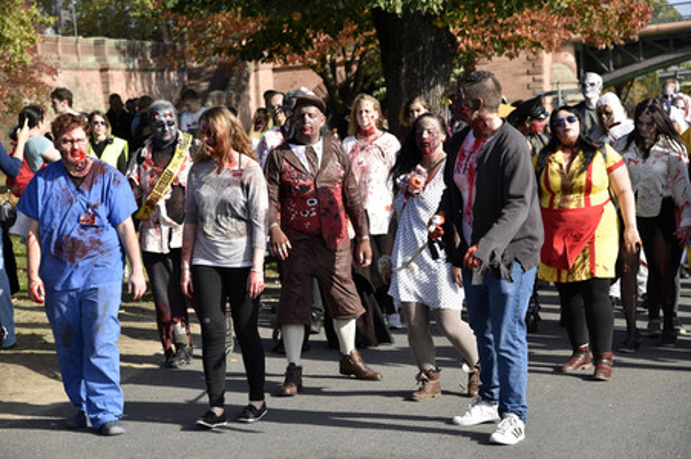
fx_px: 1880
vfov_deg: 13.9
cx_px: 346
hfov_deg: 20.8
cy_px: 230
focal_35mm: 98
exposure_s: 1/320
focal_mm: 98
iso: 200
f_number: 9
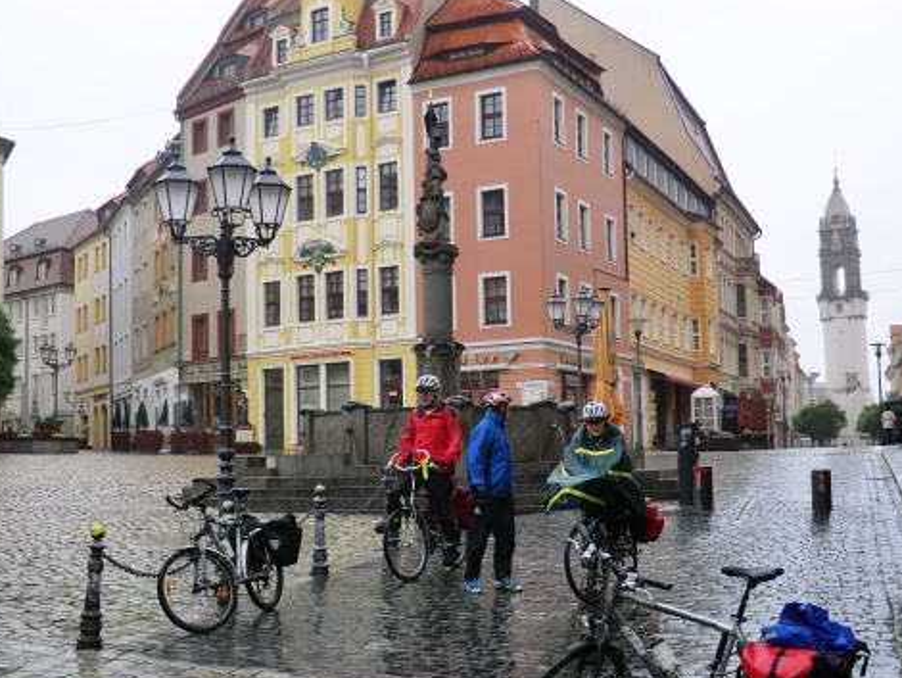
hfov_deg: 38.2
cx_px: 451
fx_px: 1304
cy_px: 354
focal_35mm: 50
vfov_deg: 29.1
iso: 64
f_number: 4
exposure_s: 1/100
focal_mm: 8.4
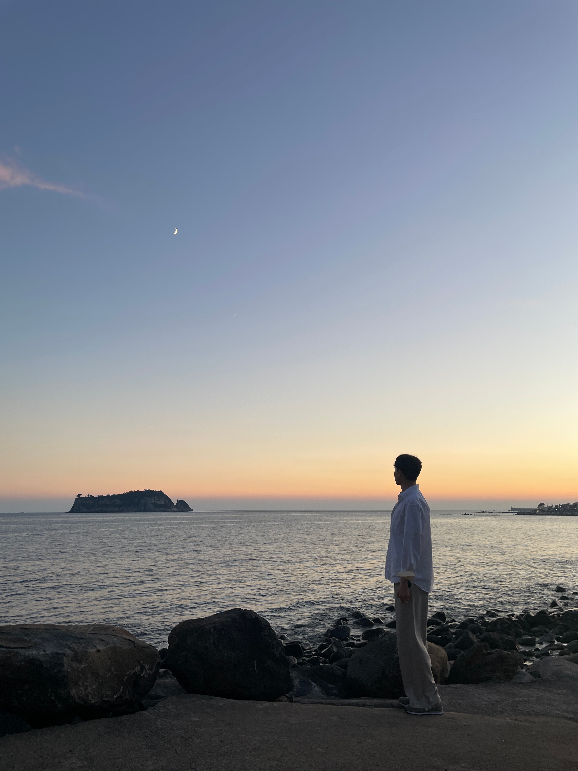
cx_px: 289
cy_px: 386
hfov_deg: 53.1
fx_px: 579
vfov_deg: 67.3
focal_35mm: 26
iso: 40
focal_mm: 4.2
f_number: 1.6
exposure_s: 1/121
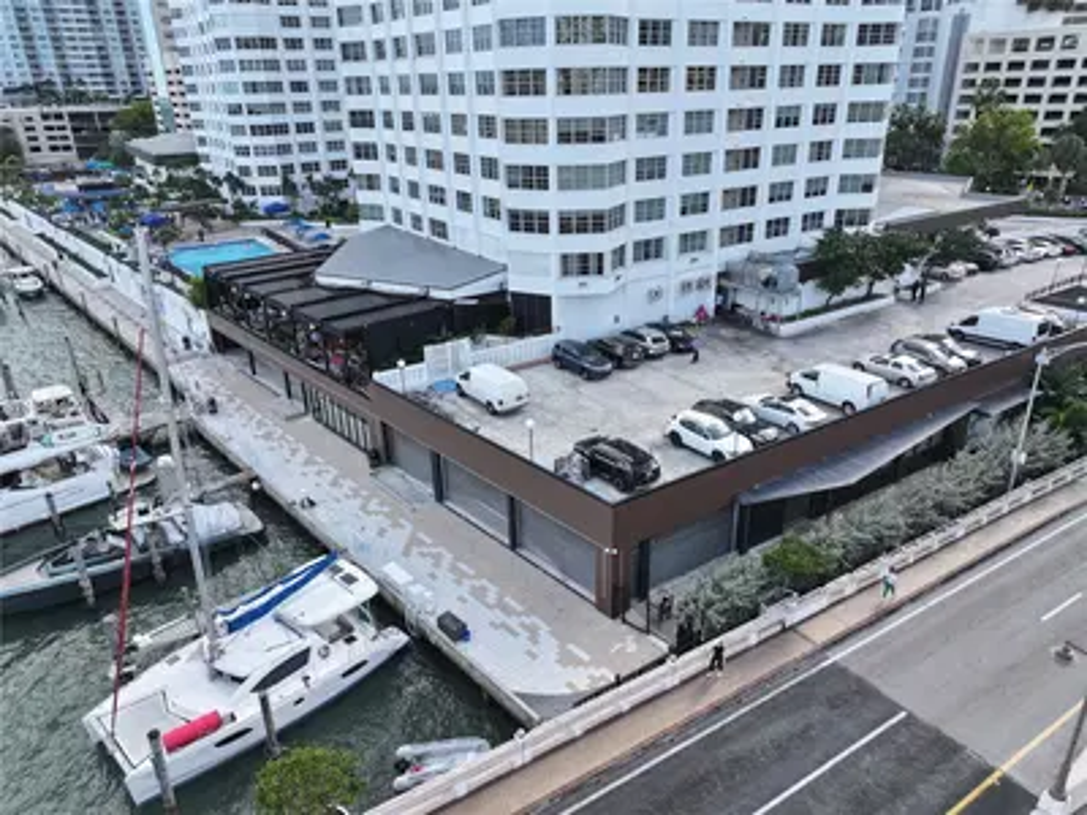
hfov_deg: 71.6
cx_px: 544
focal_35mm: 24
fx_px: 754
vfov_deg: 56.8
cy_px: 408
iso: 100
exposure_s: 1/500
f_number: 2.8
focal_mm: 12.29
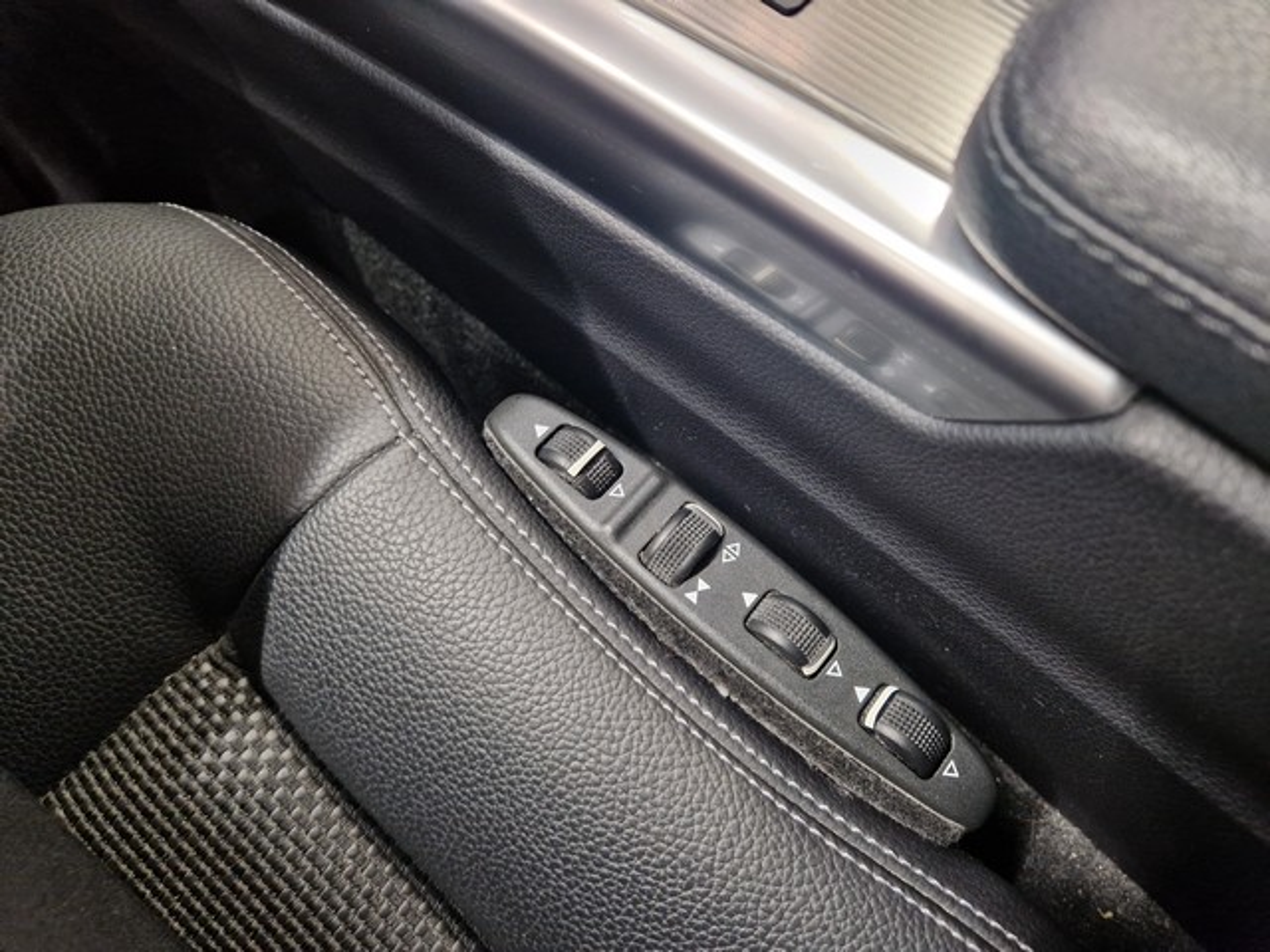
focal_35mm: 23
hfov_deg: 73.9
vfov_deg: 58.9
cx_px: 635
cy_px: 476
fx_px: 844
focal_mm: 5.4
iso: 500
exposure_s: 1/50
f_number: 1.8
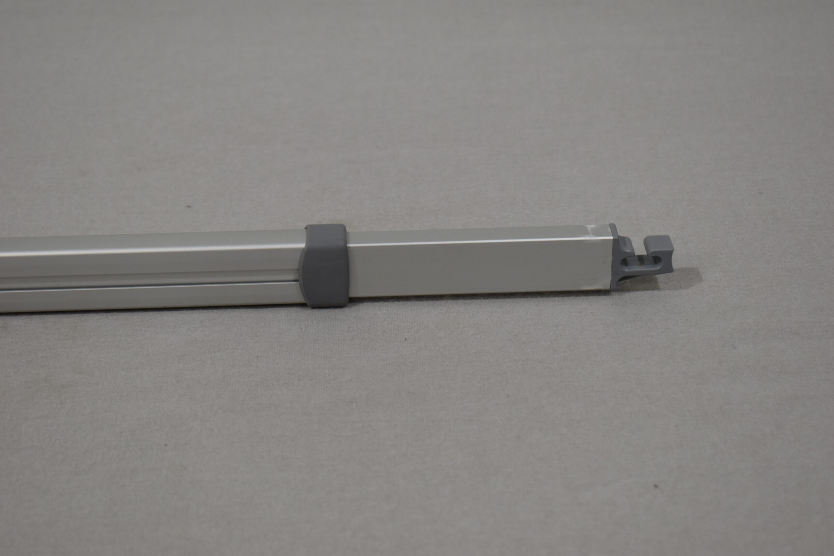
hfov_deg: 27.0
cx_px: 417
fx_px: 1737
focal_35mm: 75
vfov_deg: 18.2
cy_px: 278
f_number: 5.6
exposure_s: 1/125
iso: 360
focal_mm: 50
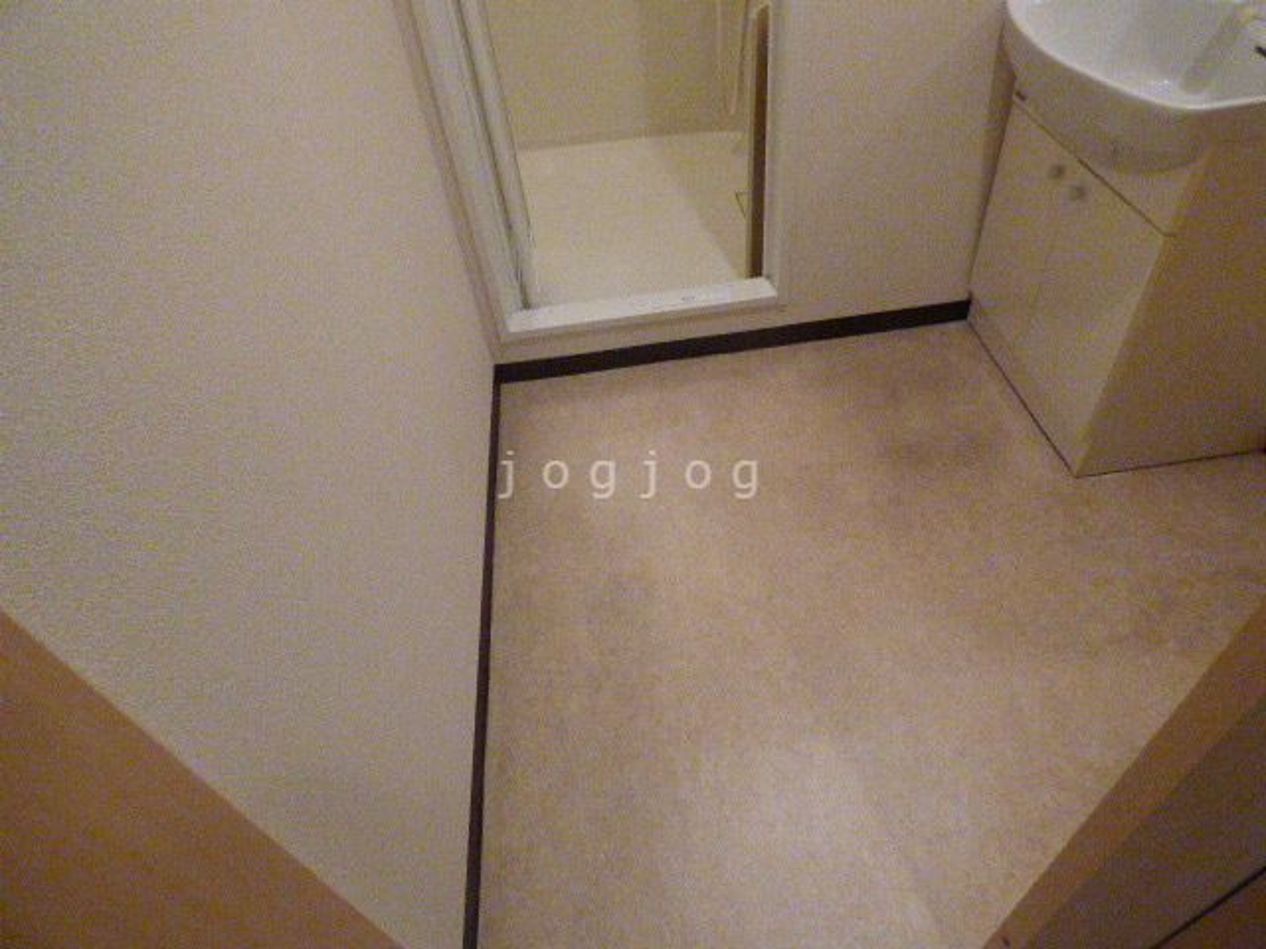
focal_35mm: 20
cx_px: 633
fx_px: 731
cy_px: 474
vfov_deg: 66.0
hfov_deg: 81.7
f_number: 2.8
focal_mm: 3.58
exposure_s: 1/200
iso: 1600
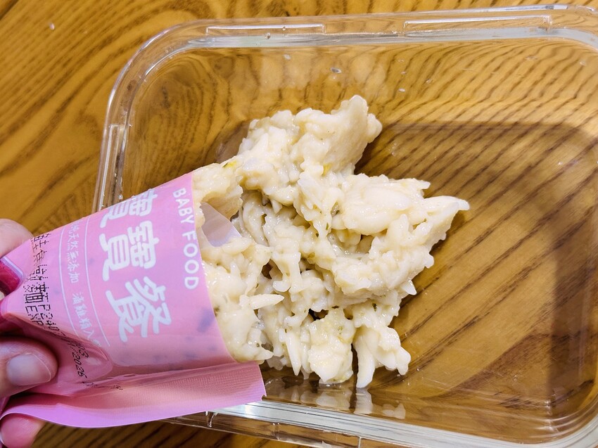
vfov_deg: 30.3
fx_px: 829
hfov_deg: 39.7
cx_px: 299
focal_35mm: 48
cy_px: 224
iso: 200
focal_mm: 6.86
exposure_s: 1/60
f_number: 1.78
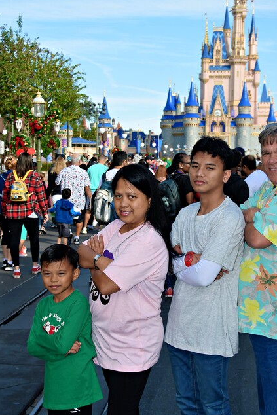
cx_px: 165
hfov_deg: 19.7
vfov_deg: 29.2
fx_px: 796
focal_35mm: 69
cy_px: 190
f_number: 8
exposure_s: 1/250
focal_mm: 38
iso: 100
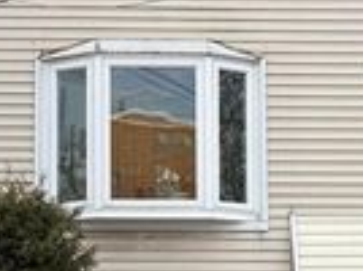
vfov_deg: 7.6
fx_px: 2041
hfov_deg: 10.2
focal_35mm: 195
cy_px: 251
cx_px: 119
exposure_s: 1/2141
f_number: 1.78
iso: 100
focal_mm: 6.76
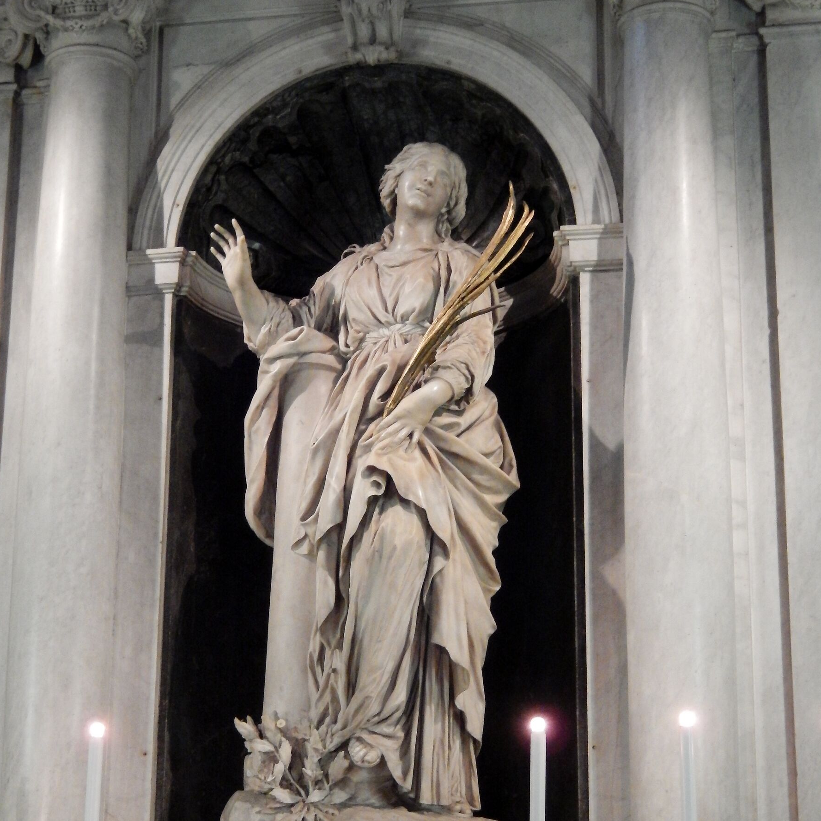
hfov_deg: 21.7
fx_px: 2147
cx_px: 414
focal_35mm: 80
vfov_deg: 21.6
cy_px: 507
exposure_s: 1/20
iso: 800
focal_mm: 12
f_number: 4.8
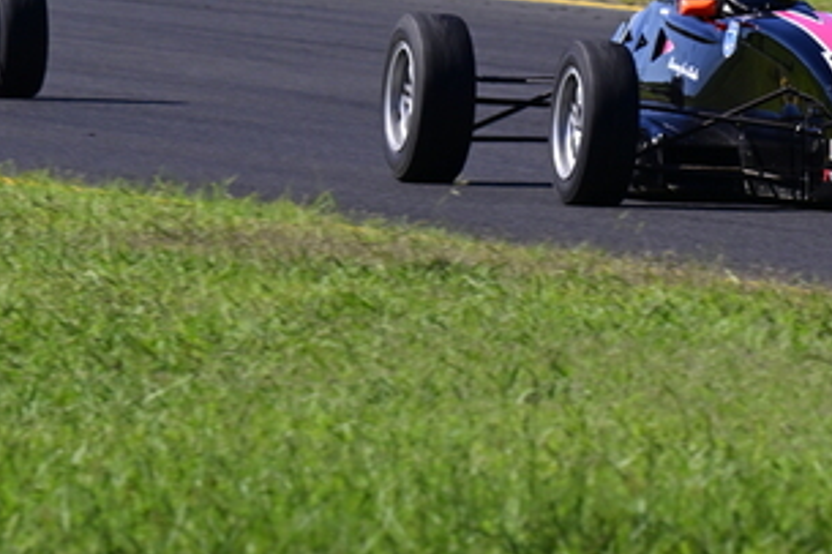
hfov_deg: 2.0
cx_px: 682
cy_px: -86
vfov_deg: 1.3
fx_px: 24206
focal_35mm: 1048
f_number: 11
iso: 400
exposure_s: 1/640
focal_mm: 400
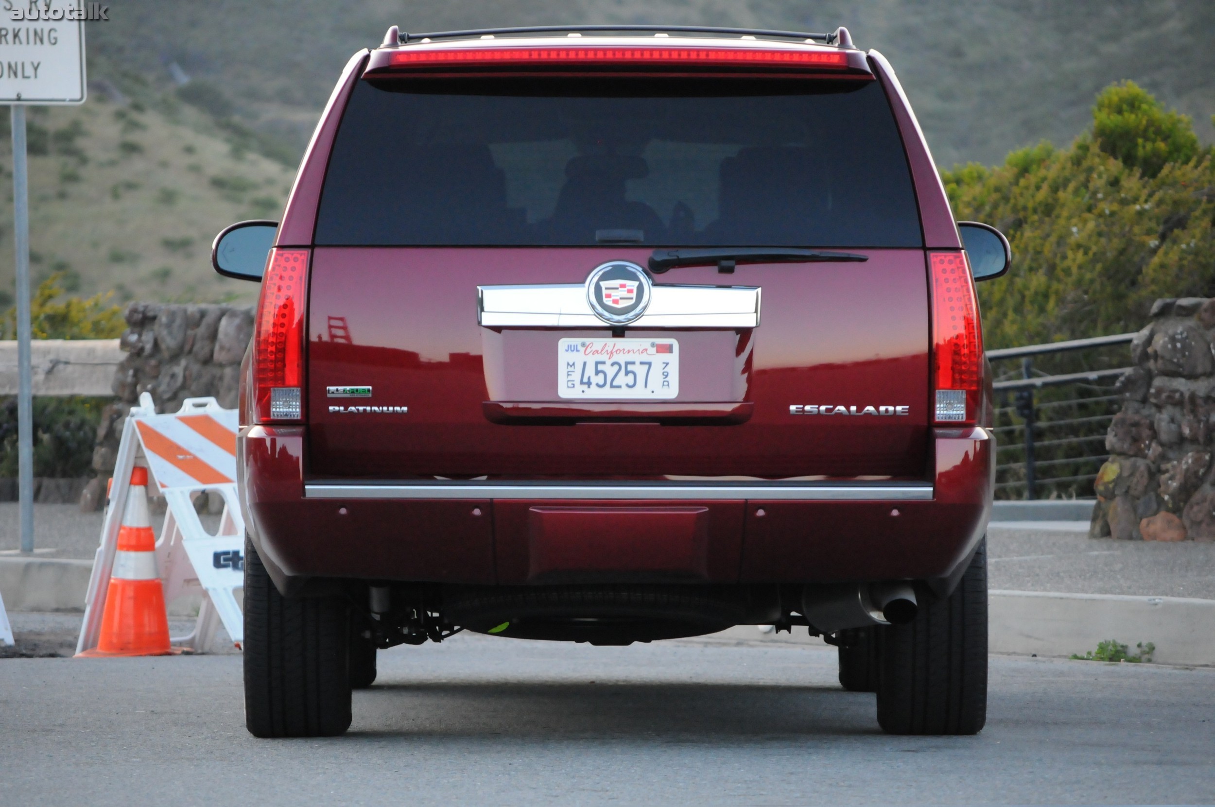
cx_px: 608
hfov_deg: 10.2
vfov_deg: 6.8
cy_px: 404
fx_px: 6827
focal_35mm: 202
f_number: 5
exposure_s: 1/640
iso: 2000
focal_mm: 135
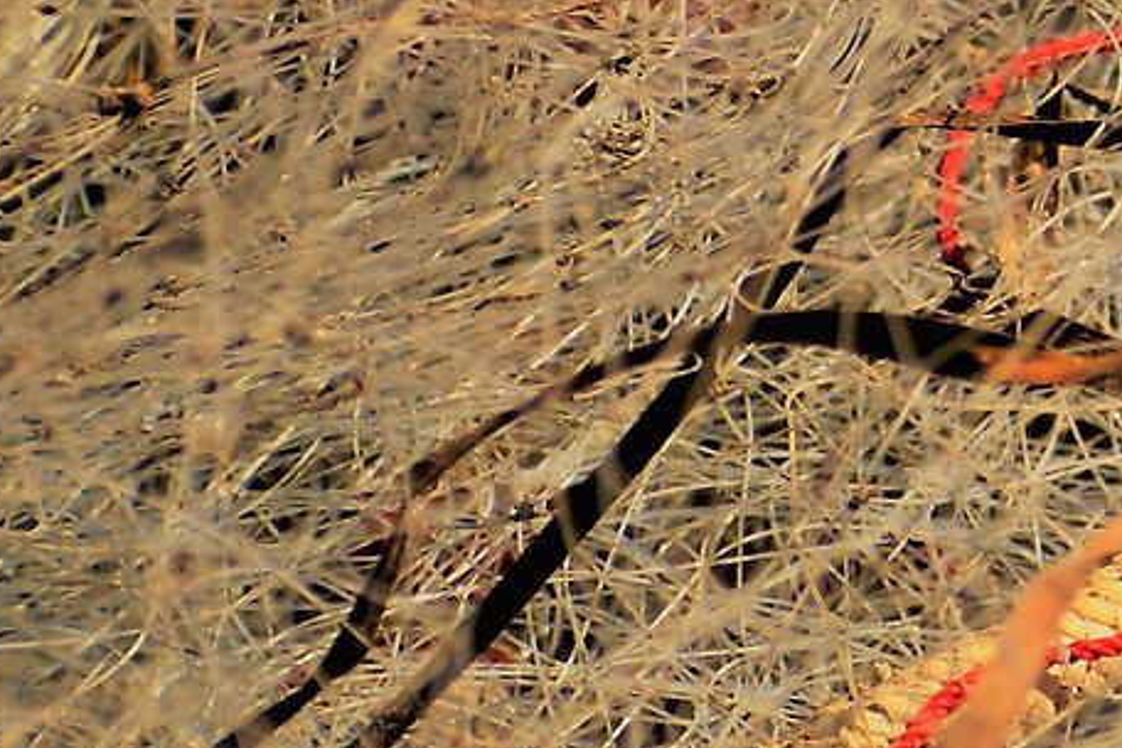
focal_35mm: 2371
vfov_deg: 0.6
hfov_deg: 0.9
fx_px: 73890
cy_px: -62
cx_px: 1459
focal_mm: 300
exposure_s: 1/500
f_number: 8
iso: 110
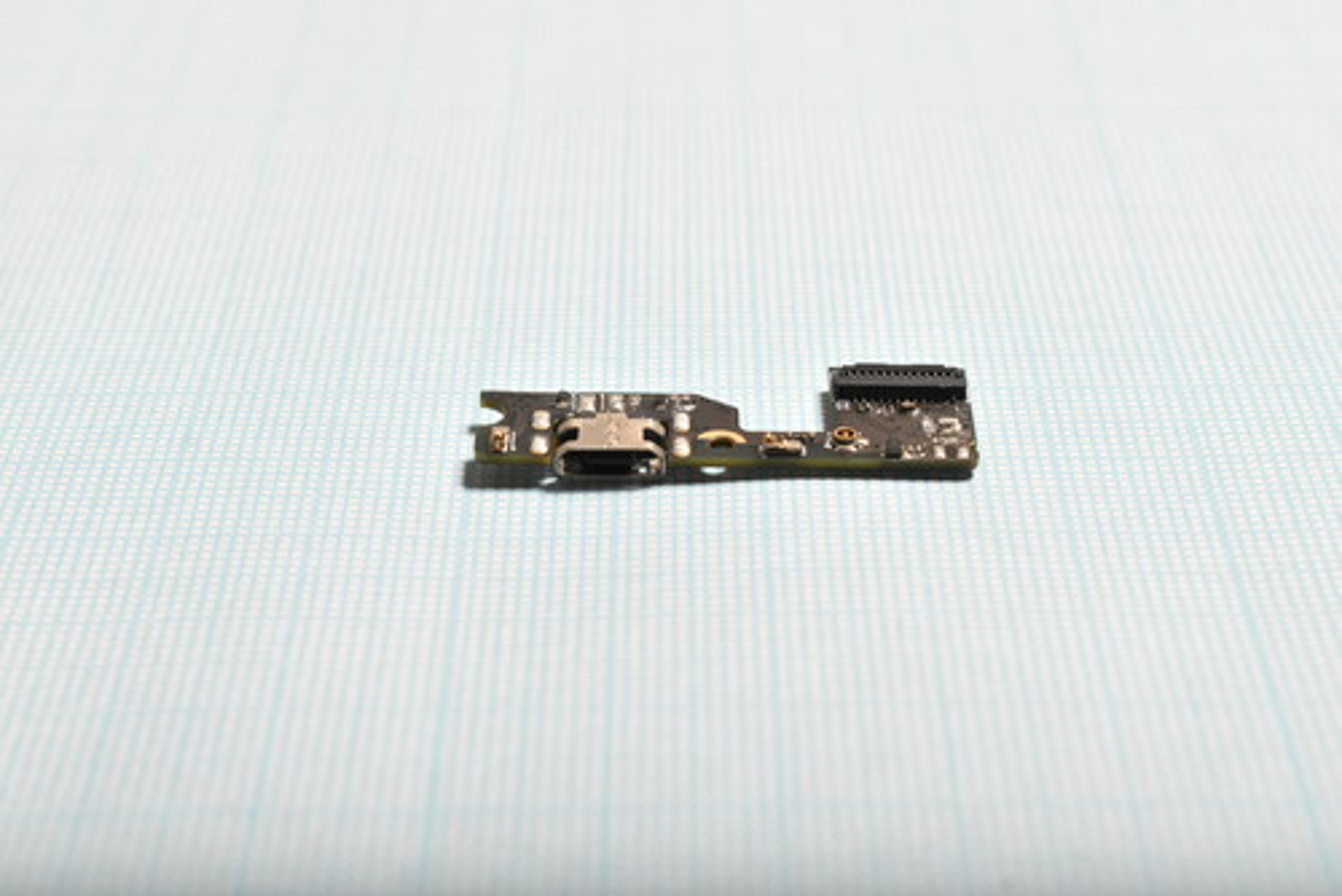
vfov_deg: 16.6
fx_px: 3077
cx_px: 671
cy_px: 448
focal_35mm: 82
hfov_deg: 24.6
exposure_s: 1/200
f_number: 13
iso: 1600
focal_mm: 55
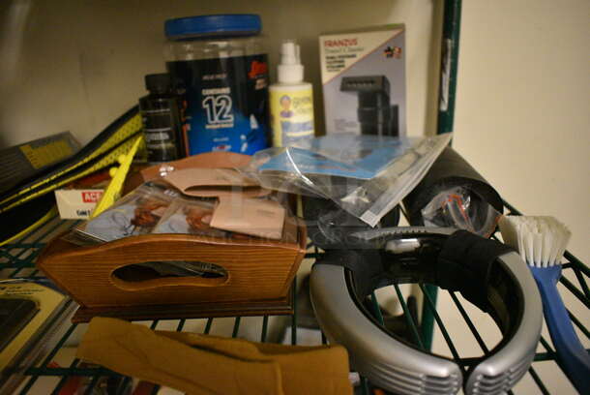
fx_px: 443
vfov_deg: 48.0
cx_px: 295
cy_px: 198
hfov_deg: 67.3
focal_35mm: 27
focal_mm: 18
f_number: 3.5
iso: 6400
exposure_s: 1/125
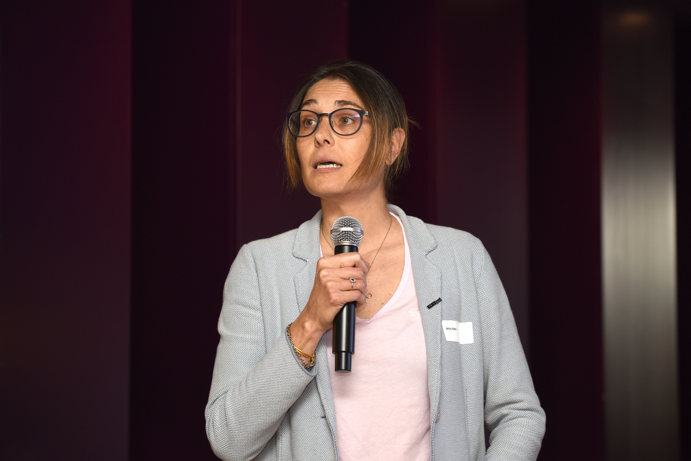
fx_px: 2304
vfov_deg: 11.4
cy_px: 230
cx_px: 346
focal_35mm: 120
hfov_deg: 17.1
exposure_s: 1/80
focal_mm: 120
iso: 500
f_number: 4
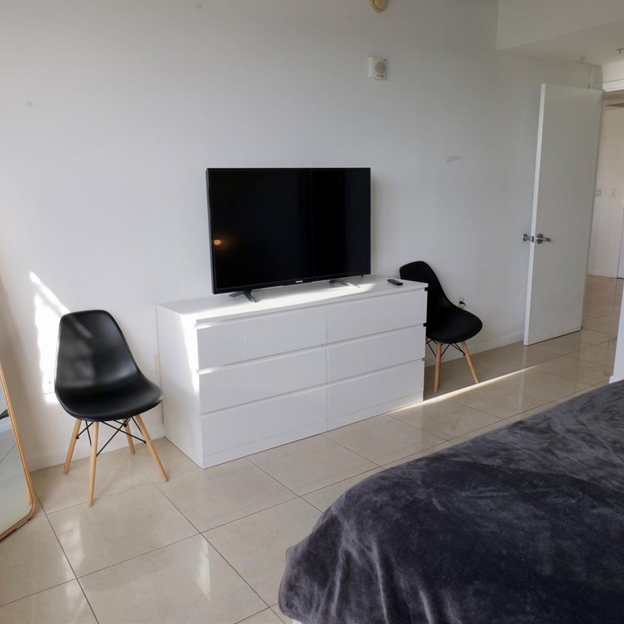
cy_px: 307
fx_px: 530
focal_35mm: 26
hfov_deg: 60.4
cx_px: 246
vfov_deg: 60.9
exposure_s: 1/10
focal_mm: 20
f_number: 22
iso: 400
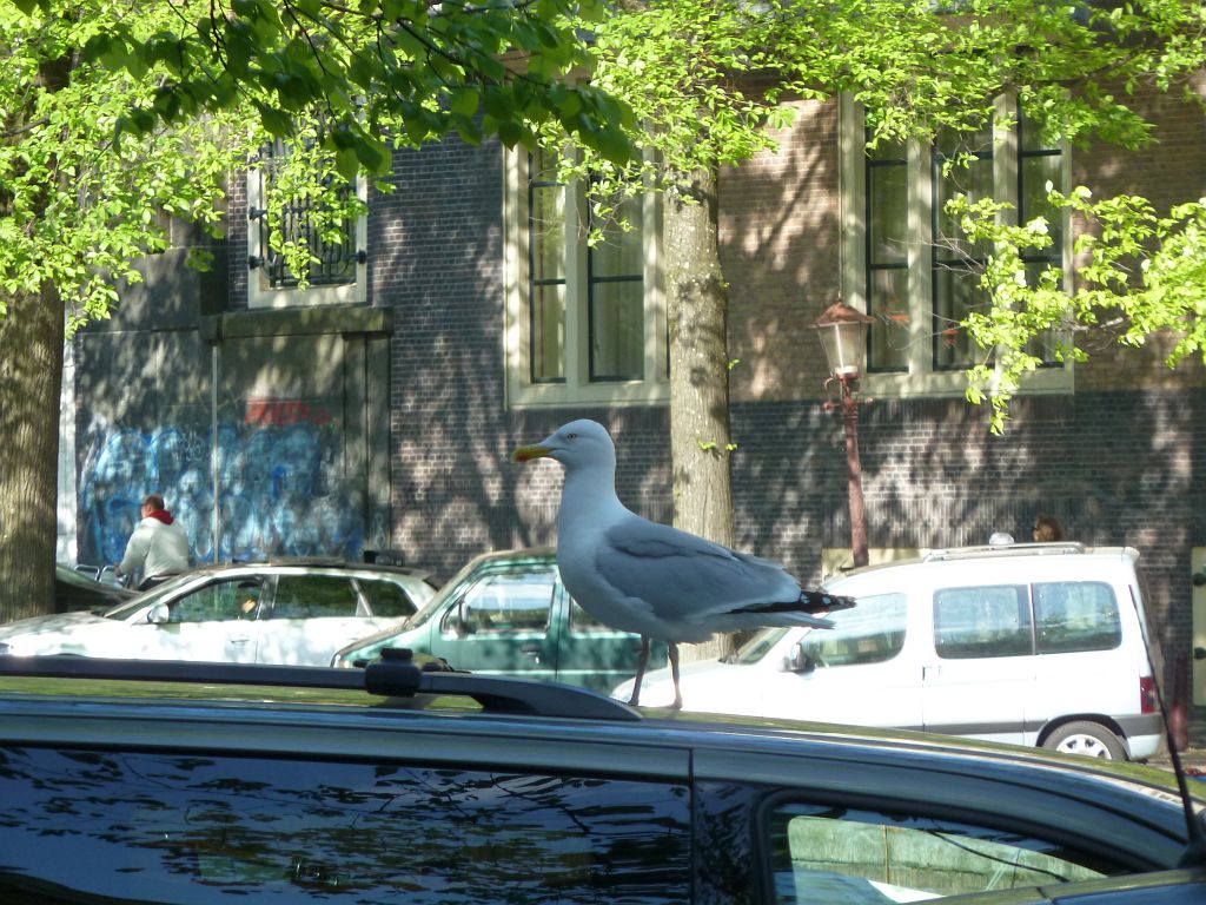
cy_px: 452
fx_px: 8431
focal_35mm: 242
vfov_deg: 6.1
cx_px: 603
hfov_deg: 8.2
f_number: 4.7
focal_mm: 39.7
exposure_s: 1/200
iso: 160
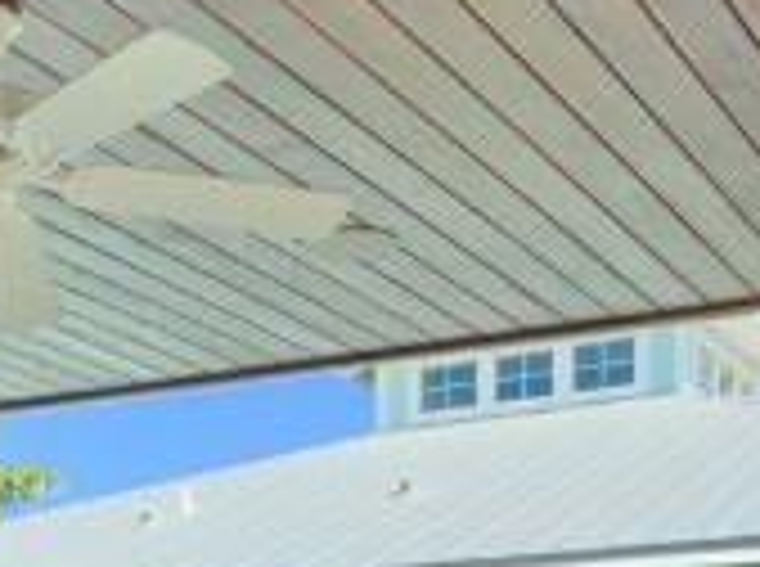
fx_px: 1862
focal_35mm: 85
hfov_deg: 22.4
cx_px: 58
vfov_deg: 16.2
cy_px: 778
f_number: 2.2
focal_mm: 2.22
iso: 16
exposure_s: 1/720
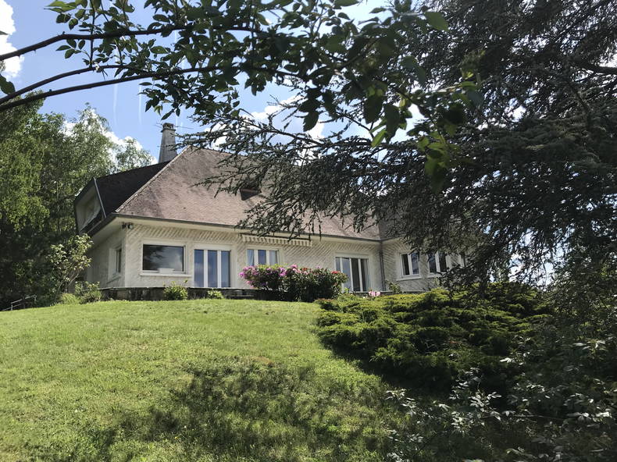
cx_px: 308
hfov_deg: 63.5
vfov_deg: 49.7
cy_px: 231
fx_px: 499
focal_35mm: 28
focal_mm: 3.99
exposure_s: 1/2083
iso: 20
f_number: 1.8
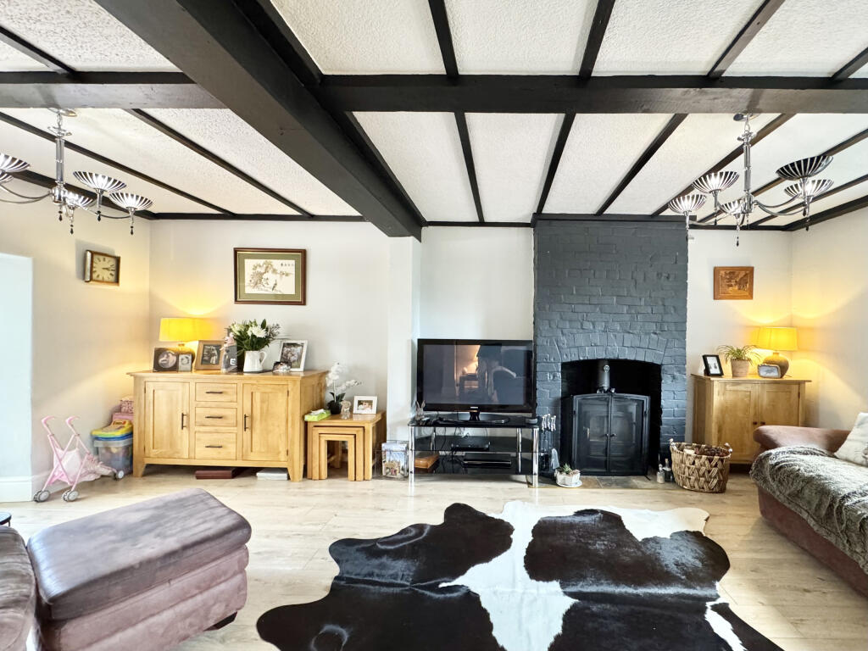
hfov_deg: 102.1
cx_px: 434
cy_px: 326
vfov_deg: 85.7
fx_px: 351
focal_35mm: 14
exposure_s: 1/50
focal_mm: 2.22
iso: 800
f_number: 2.2
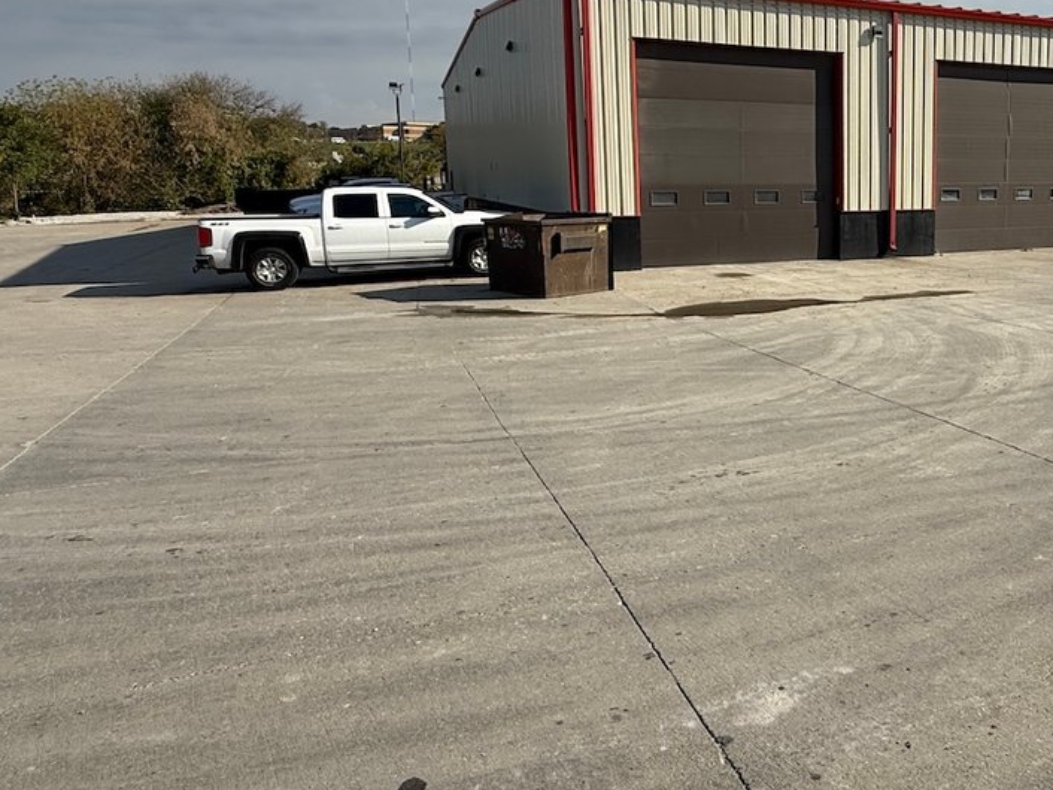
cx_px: 852
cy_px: 300
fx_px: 913
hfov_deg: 55.4
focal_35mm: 30
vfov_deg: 46.4
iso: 50
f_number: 2.2
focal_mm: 2.22
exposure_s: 1/2506
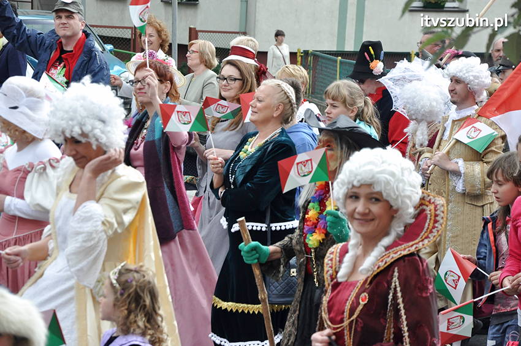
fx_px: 2125
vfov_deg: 9.3
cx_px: 260
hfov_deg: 14.0
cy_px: 173
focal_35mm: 147
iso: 1250
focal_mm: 98
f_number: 8
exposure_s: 1/1000
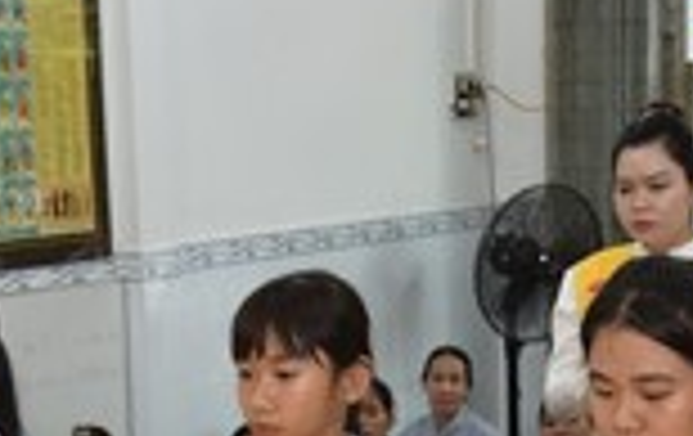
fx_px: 2517
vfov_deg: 9.7
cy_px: 553
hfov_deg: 15.7
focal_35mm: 133
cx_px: 418
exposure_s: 1/100
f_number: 5
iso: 800
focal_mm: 31
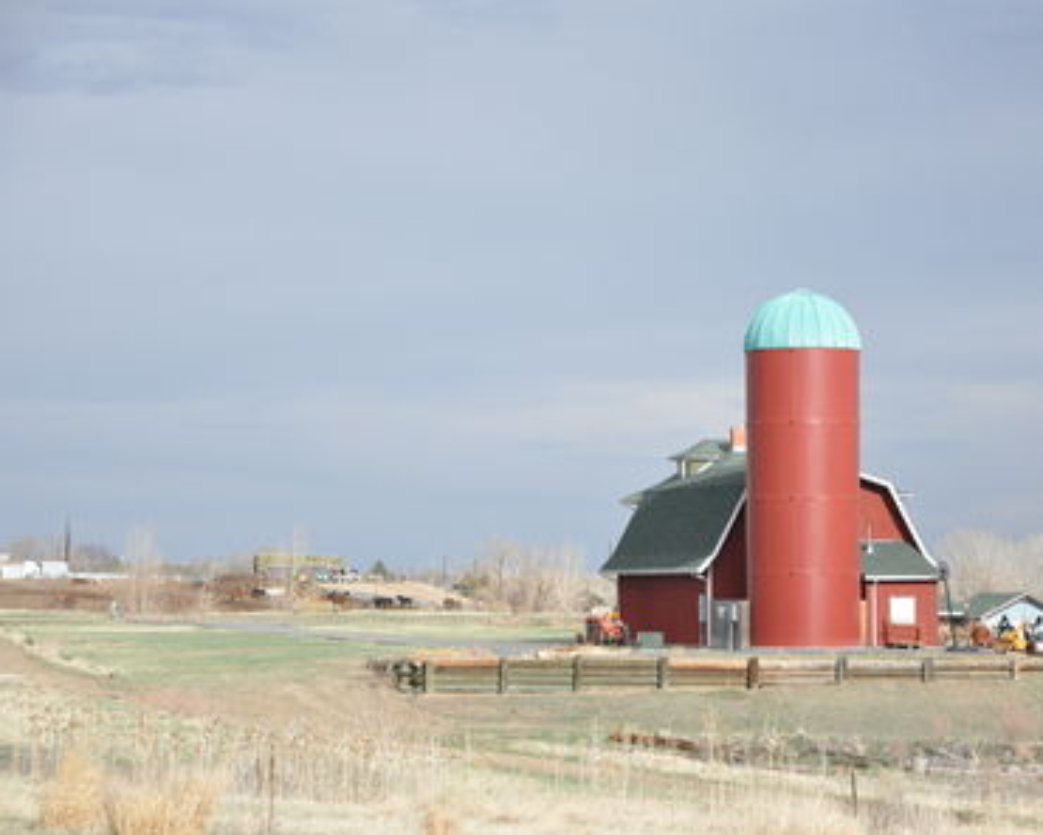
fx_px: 4229
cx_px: 613
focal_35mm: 137
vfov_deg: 11.3
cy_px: 415
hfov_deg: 14.1
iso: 1600
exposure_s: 1/4000
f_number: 6.3
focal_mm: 80
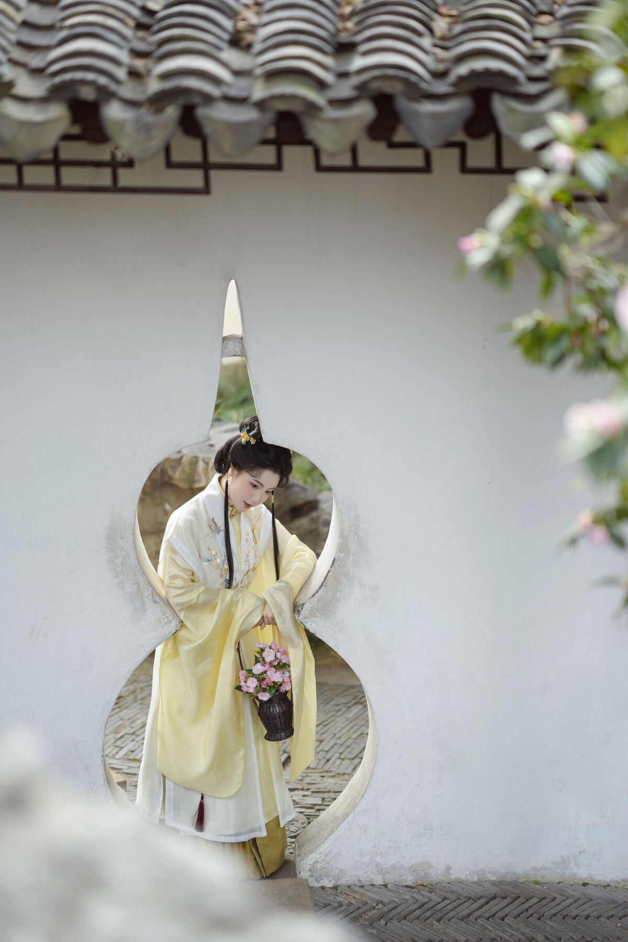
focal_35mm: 85
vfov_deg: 23.9
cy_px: 471
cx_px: 314
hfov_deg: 16.1
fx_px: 2224
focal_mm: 85
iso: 100
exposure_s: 1/250
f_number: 1.4
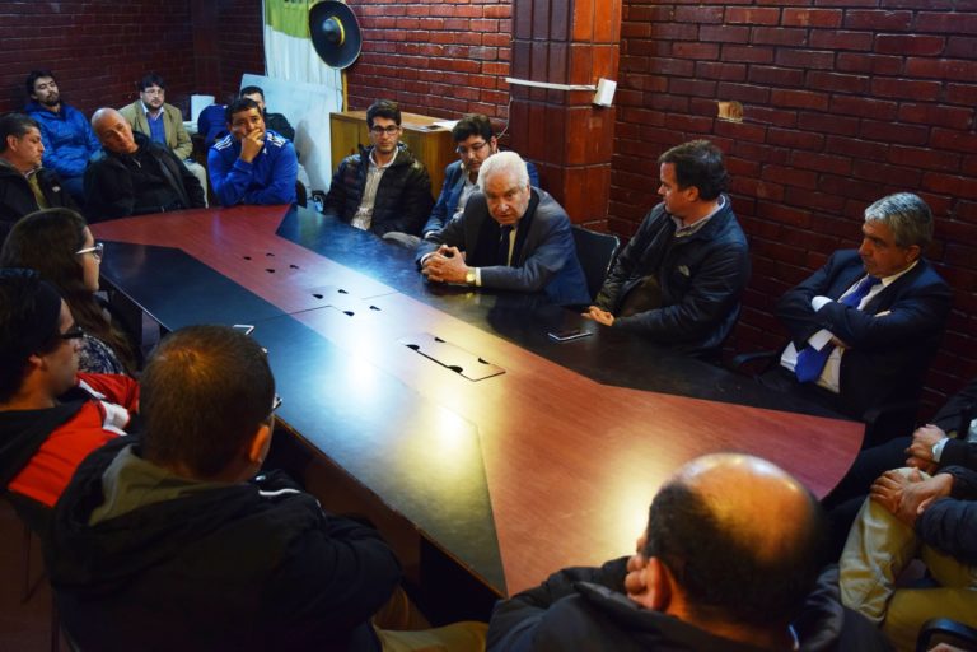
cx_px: 488
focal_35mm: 33
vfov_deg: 40.0
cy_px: 326
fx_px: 896
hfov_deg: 57.2
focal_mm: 22
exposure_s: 1/30
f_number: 3.8
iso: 1000
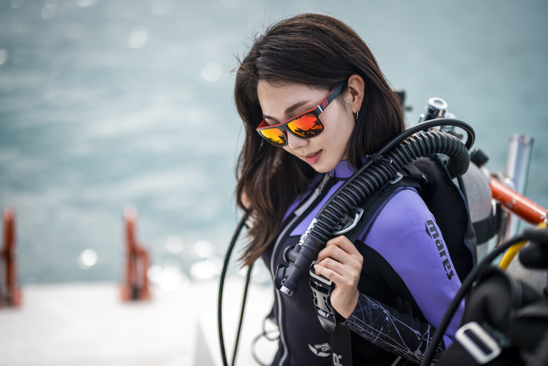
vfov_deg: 27.0
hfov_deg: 39.6
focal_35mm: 50
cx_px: 274
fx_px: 761
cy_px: 183
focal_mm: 50
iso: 31
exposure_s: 1/4000
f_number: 1.2
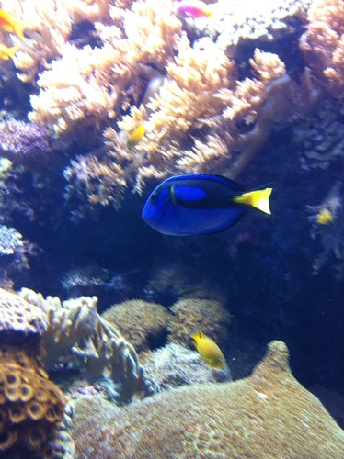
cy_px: 230
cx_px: 172
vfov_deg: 52.7
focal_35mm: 35
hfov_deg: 40.6
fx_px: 465
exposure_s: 1/15
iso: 80
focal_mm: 3.85
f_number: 2.8
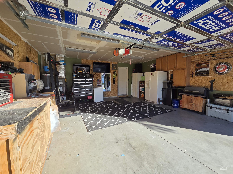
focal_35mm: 13
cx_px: 116
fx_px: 88
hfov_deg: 106.2
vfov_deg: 89.9
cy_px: 87
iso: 50
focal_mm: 2.2
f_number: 2.2
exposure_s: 1/652
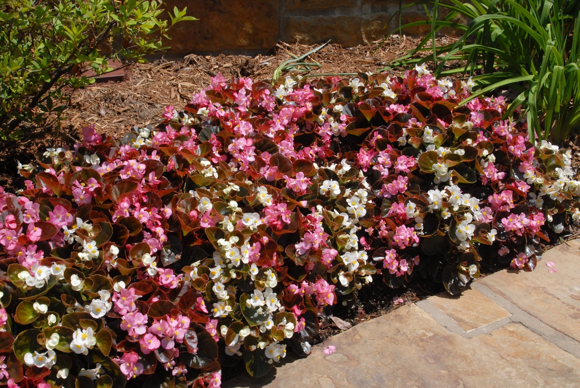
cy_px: 194
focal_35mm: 52
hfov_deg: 37.8
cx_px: 290
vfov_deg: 25.8
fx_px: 847
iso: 400
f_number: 11
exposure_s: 1/500
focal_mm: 35
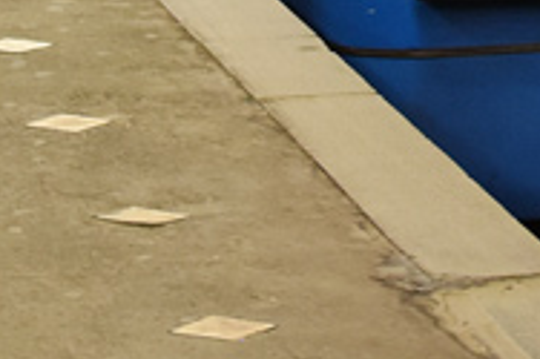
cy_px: -626
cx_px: 704
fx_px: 4586
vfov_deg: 4.3
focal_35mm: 306
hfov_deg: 6.7
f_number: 4.2
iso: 640
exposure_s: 1/30
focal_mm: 32
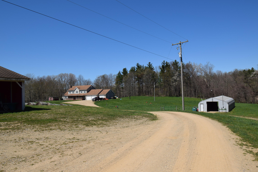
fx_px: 215
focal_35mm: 30
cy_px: 86
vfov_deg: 43.6
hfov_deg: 61.9
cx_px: 129
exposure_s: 1/500
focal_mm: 20
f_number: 11
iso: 200
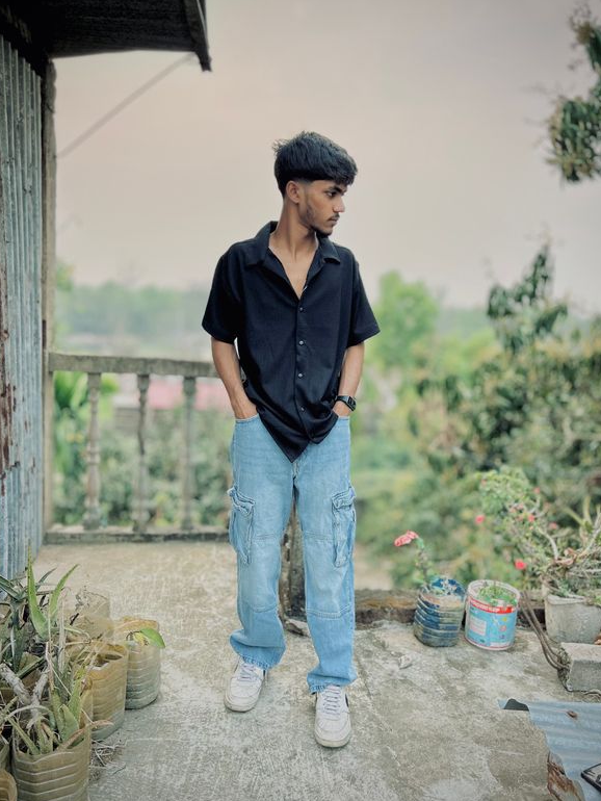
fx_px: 625
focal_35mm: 27
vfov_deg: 65.3
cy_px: 396
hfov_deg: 51.4
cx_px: 303
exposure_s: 1/346
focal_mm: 5.7
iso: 50
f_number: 1.5
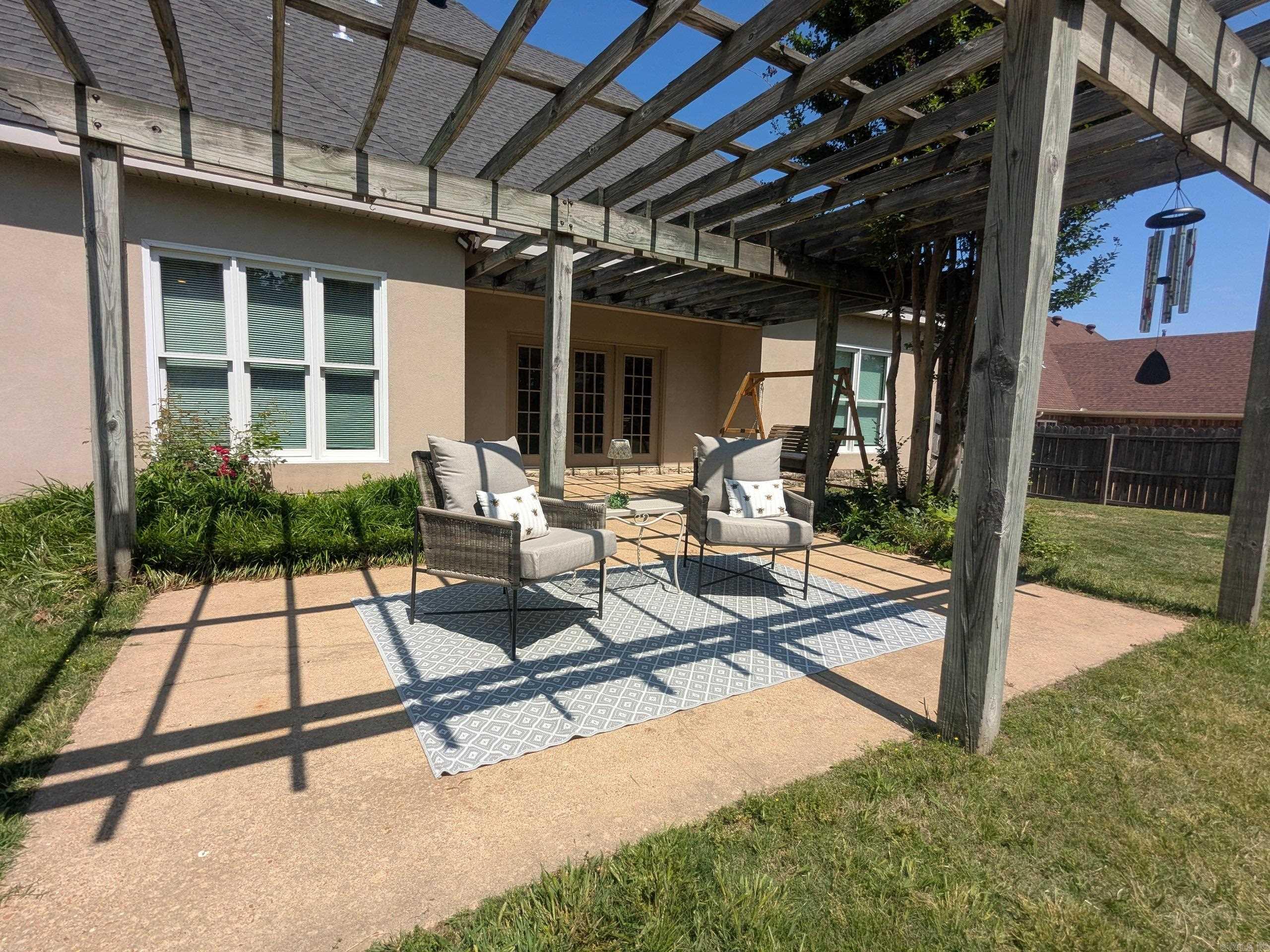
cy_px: 476
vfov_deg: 78.1
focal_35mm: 16
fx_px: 587
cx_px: 635
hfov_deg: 94.5
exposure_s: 1/2020
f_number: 2.2
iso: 48
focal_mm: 2.35
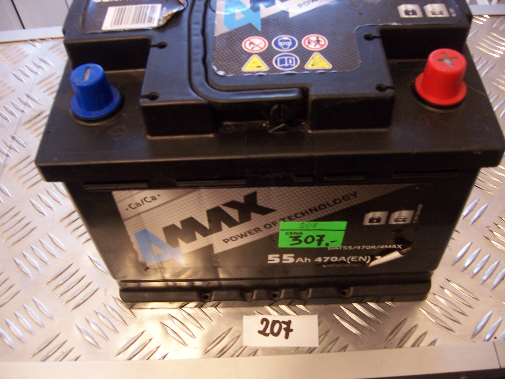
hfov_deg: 51.4
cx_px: 252
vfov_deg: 39.7
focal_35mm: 36
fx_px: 525
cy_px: 190
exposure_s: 1/4
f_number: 3
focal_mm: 6
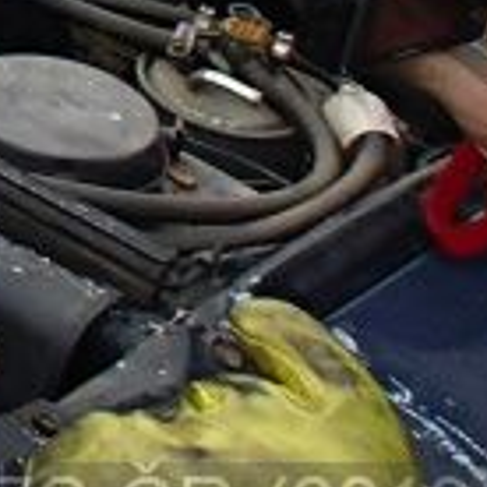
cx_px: -1295
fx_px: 2610
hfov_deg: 7.9
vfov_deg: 9.2
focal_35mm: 164
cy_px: -783
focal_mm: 4.5
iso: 100
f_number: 2.8
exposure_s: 1/200
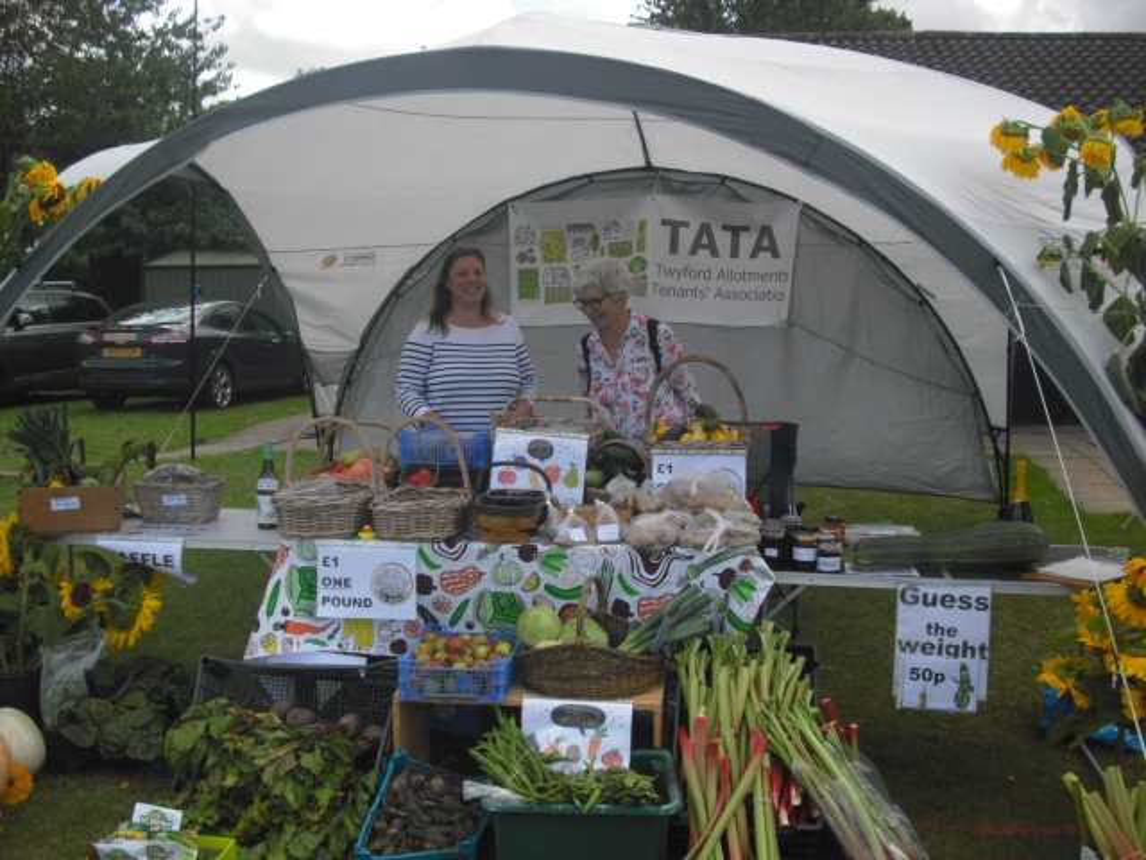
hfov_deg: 49.0
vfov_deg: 37.7
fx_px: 1258
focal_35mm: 38
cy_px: 430
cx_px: 573
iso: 64
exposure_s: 1/200
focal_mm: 6.2
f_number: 5.6
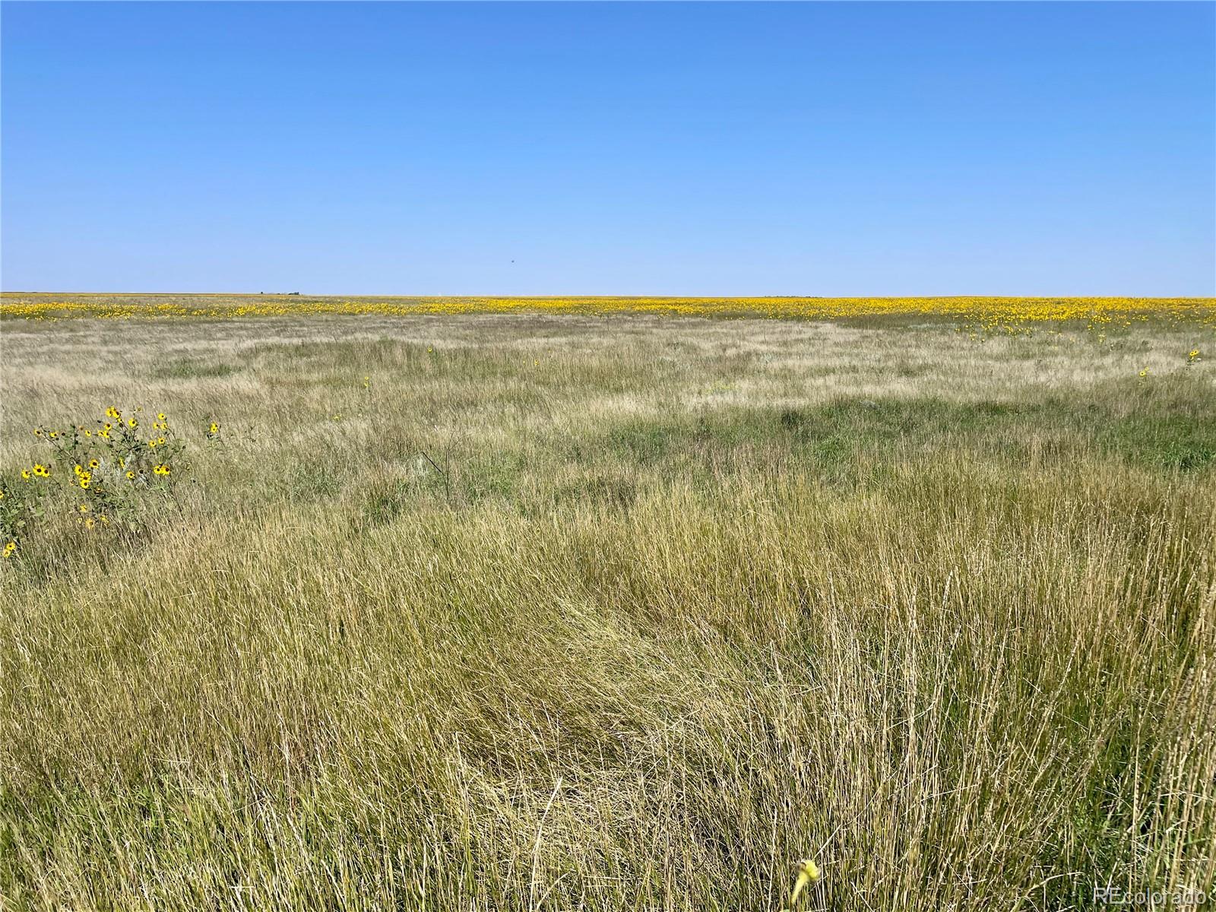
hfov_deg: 67.3
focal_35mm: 26
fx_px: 913
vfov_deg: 53.1
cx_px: 608
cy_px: 456
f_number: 1.6
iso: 32
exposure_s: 1/4651
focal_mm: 4.2
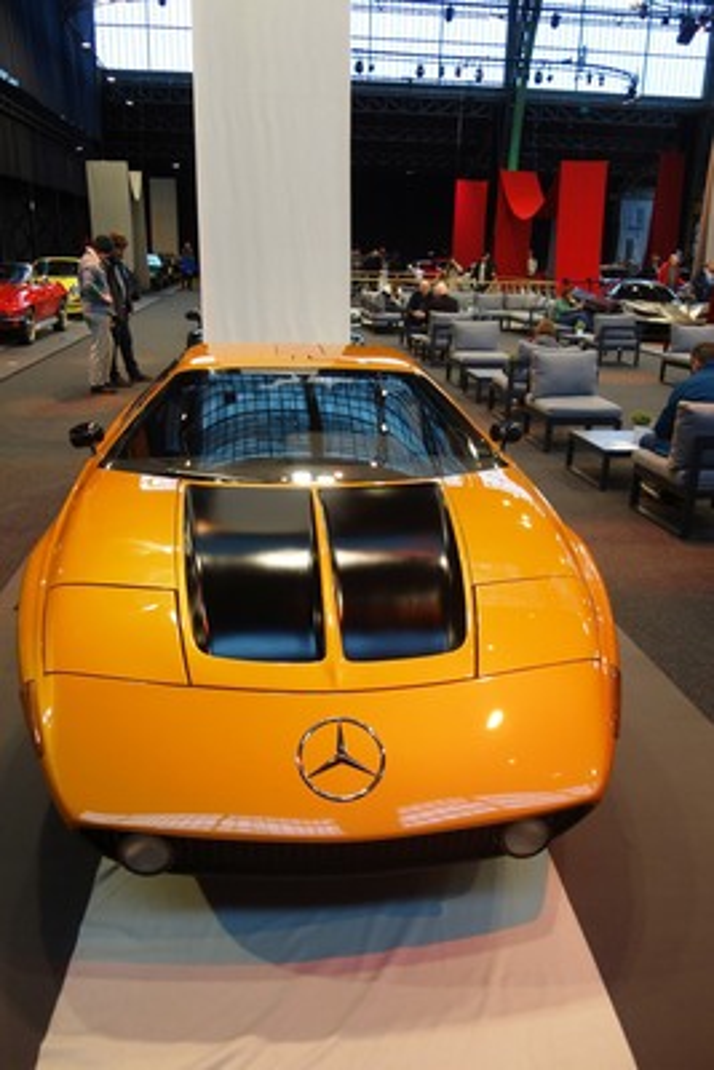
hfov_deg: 46.4
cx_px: 357
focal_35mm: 28
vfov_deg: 65.5
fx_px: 832
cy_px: 535
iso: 125
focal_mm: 10.4
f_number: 1.8
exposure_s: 1/100
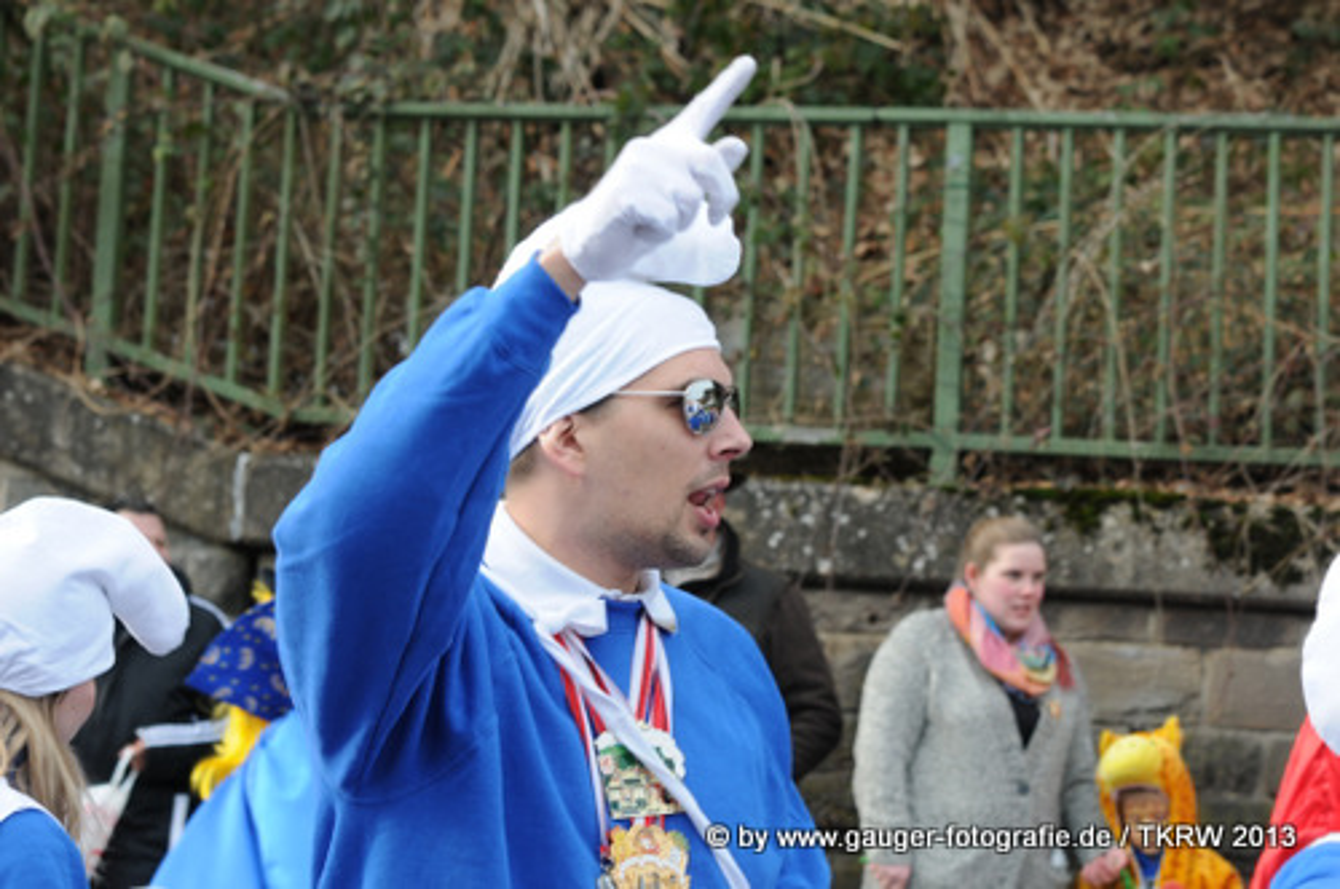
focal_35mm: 105
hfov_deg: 19.5
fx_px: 3903
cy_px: 444
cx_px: 670
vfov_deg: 13.0
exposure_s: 1/125
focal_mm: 70
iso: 200
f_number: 5.6
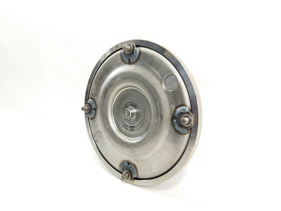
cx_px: 140
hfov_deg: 65.3
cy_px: 106
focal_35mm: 27
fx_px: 219
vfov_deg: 51.4
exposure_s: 1/50
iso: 116
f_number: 1.79
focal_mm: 4.71
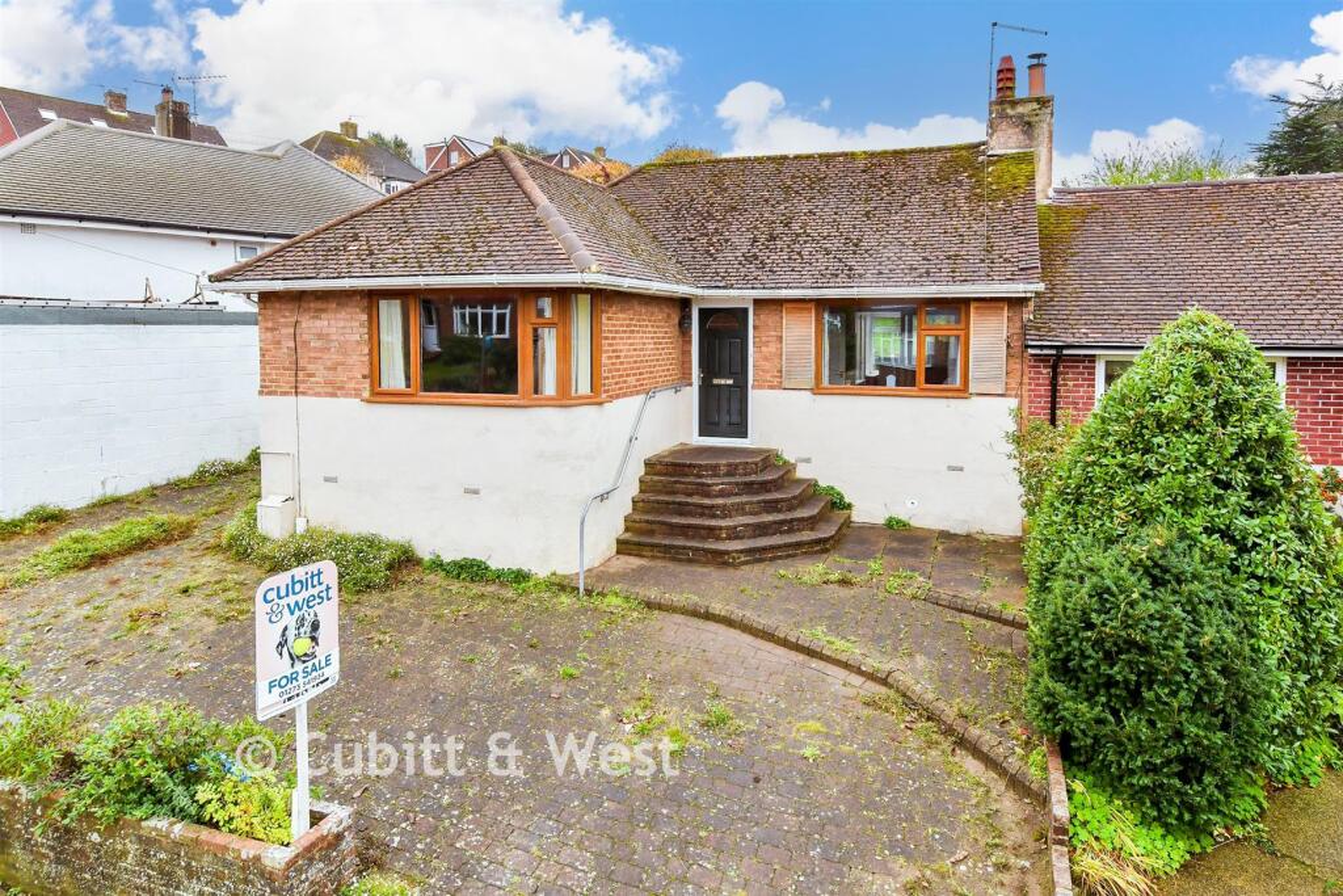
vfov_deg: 59.5
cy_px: 448
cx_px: 672
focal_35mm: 21
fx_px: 783
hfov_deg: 81.2
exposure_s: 1/100
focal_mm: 14
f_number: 8
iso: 400
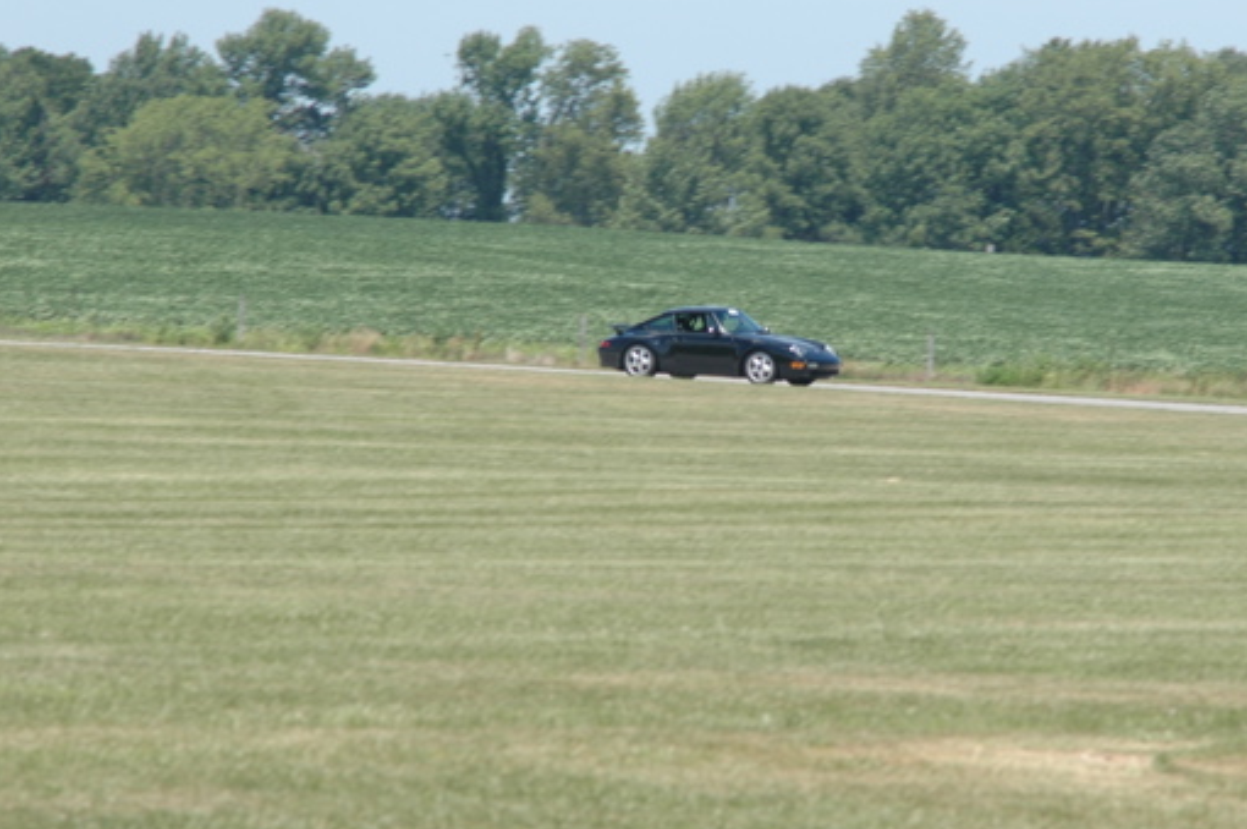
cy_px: 402
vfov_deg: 3.5
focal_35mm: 395
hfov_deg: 5.2
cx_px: 768
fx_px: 13669
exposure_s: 1/200
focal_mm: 210
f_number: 11
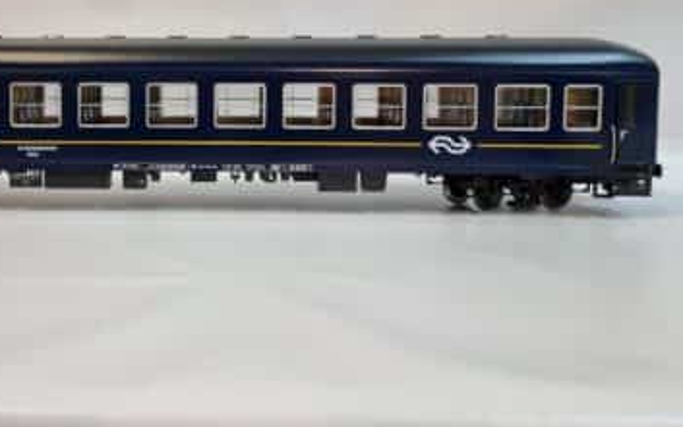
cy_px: 94
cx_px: 207
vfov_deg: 34.4
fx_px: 670
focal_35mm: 36
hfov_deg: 52.5
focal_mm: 6.7
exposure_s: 1/100
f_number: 1.8
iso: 200
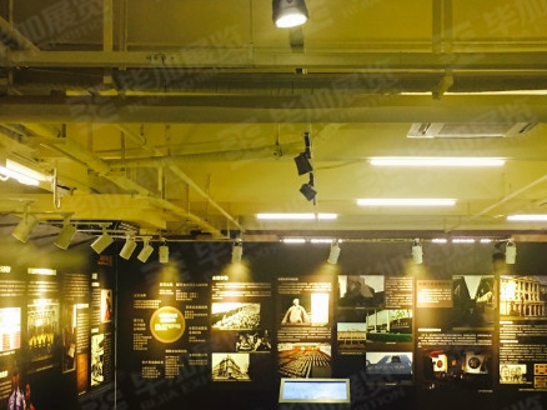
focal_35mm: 53
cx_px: 300
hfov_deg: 36.2
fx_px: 837
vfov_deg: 27.3
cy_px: 286
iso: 100
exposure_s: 1/17
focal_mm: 4.15
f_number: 2.2
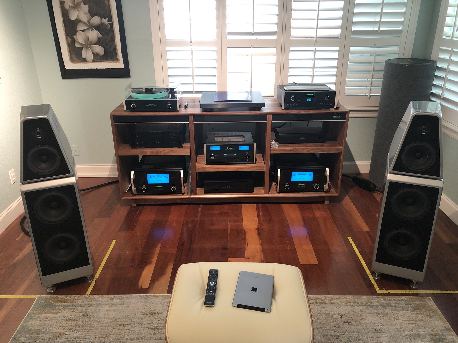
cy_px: 172
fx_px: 370
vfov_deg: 49.7
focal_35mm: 28
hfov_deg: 63.4
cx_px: 229
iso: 50
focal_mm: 3.99
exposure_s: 1/15
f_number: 1.8
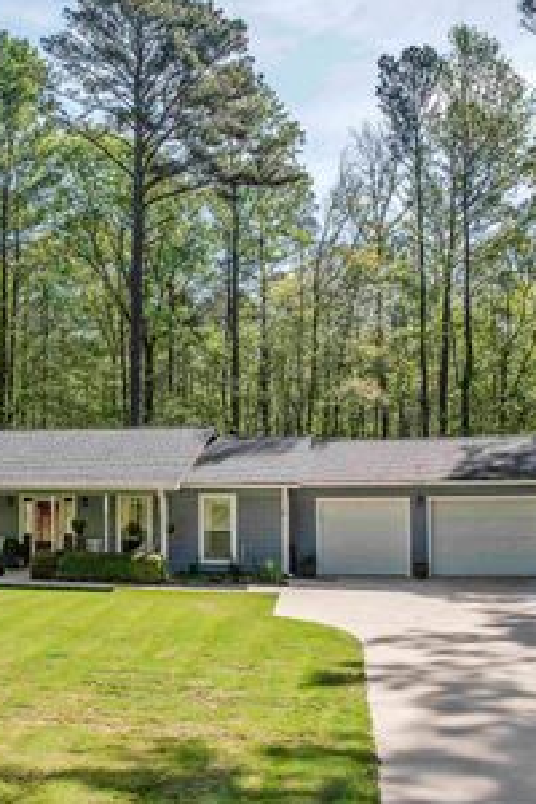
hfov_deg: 33.0
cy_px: 419
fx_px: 893
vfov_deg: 48.4
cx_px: 158
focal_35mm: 40
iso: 200
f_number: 8
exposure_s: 1/1600
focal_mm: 24
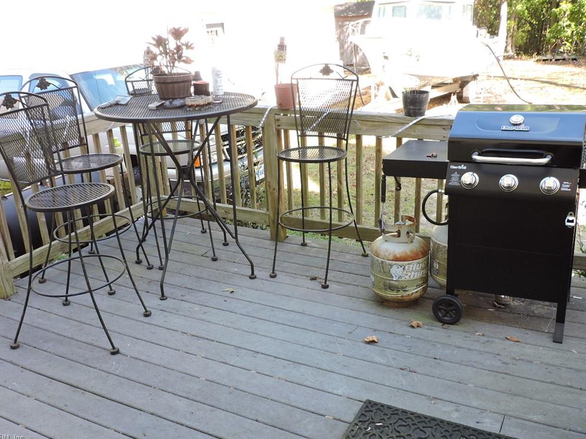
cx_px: 292
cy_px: 217
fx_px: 575
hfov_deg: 54.0
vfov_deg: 41.8
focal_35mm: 34
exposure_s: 1/60
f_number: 3.2
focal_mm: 5.9
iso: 100
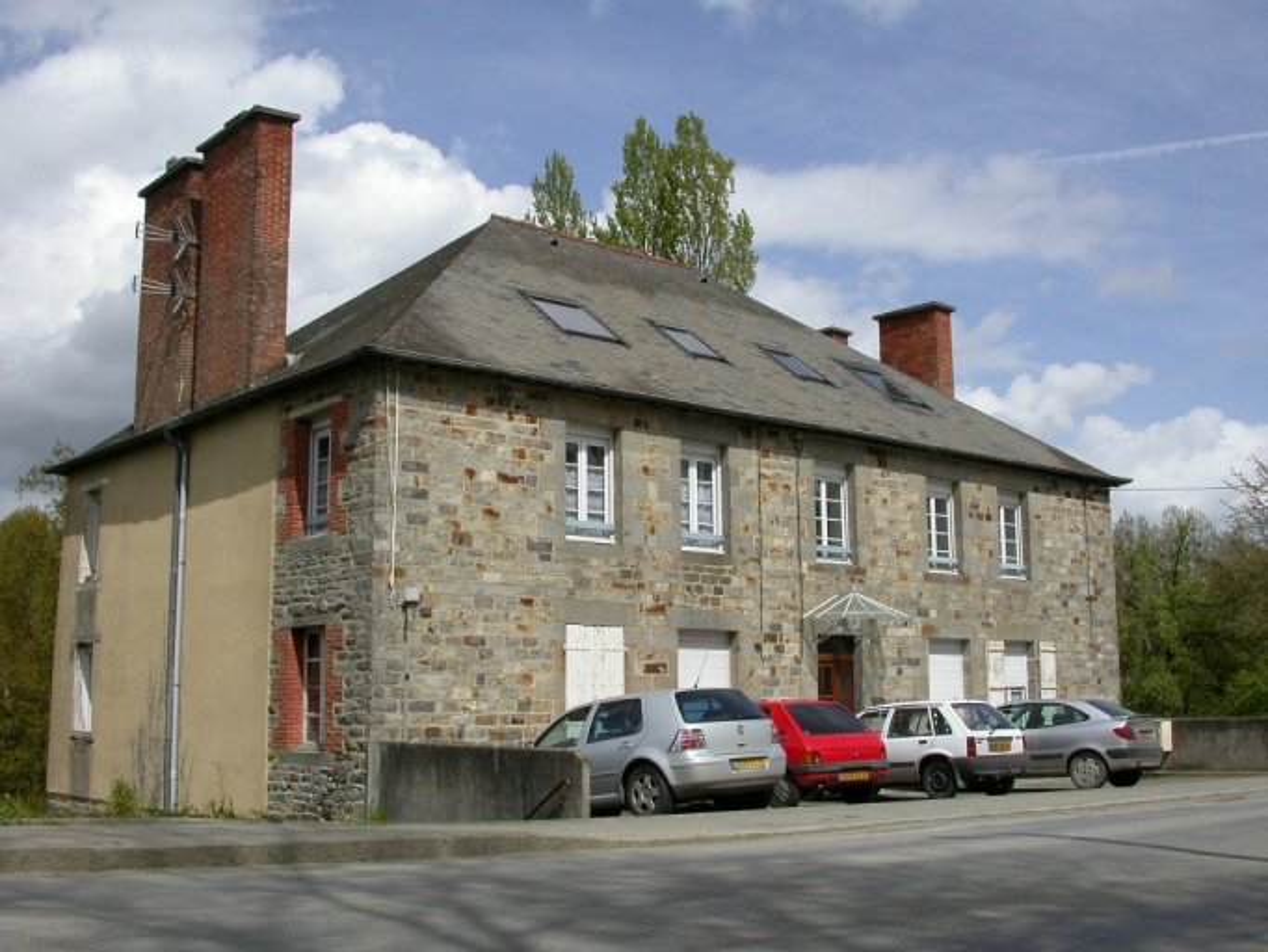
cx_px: 634
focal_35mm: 38
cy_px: 476
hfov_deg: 49.0
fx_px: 1392
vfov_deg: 37.7
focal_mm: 7.85
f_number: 7.5
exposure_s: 1/648
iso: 100
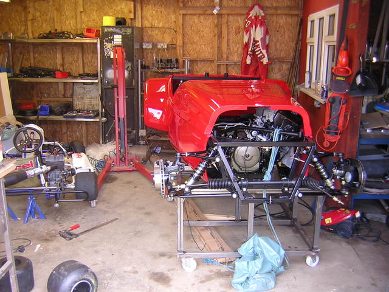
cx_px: 194
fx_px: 405
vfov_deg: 39.7
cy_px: 146
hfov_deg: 51.4
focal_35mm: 36
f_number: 2.6
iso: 127
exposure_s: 1/30
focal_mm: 4.7
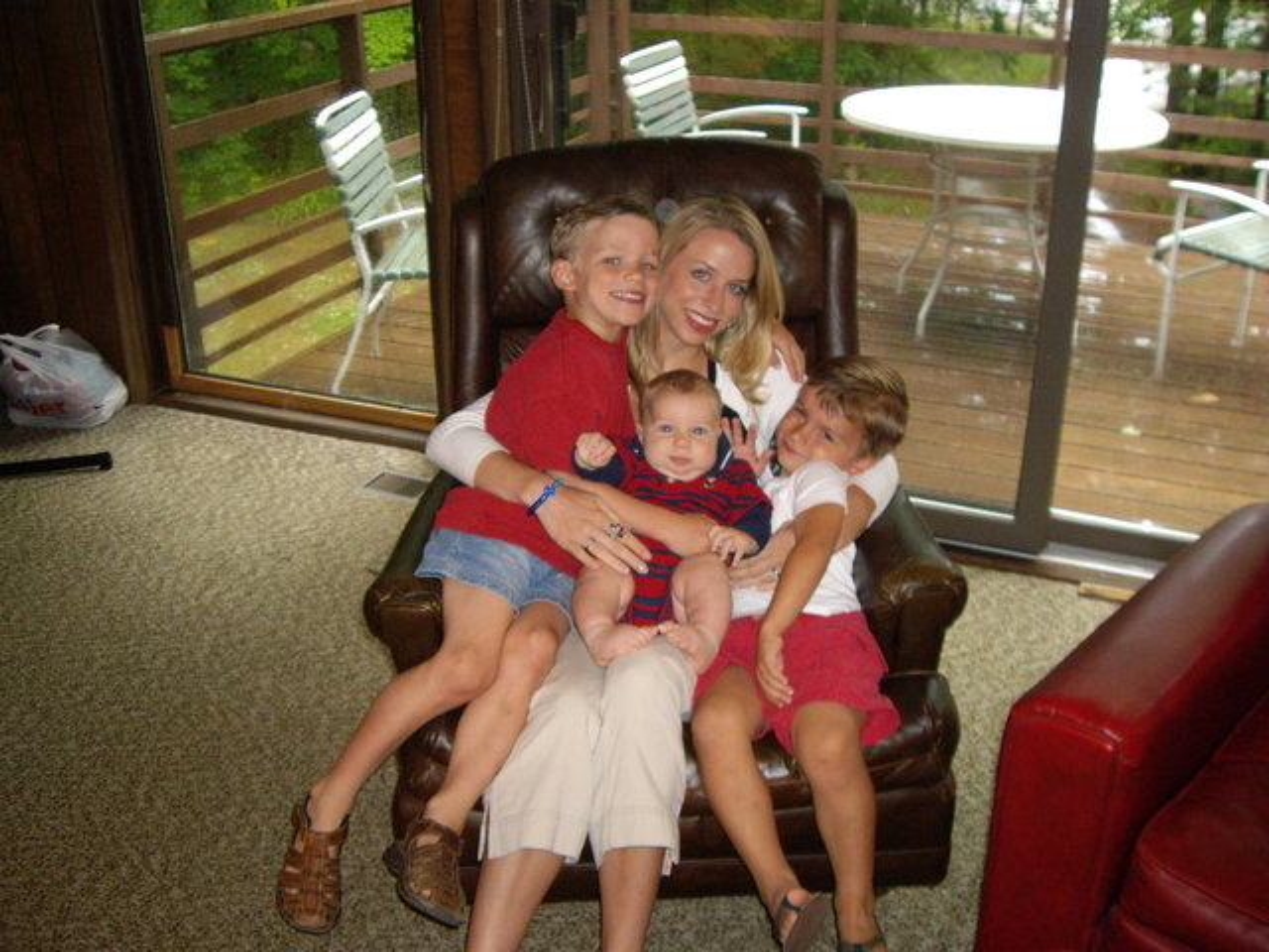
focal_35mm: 38
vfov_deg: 37.7
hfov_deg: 49.0
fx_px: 1393
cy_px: 476
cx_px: 634
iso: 200
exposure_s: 1/40
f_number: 2.7
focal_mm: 6.2
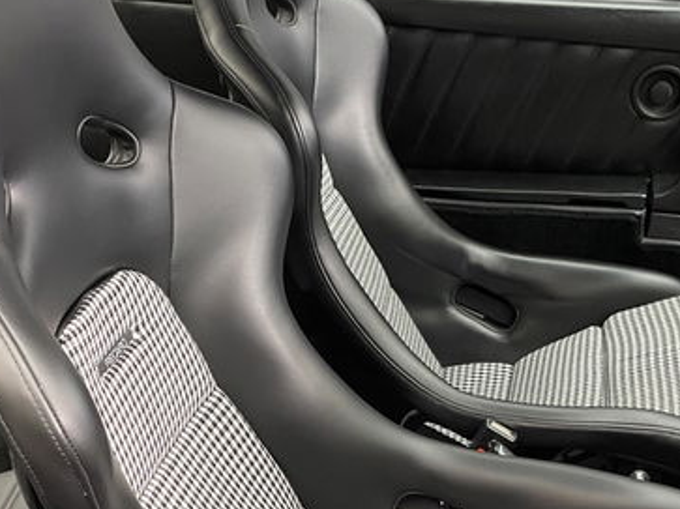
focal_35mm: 55
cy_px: 453
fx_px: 1080
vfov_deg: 25.7
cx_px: 363
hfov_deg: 34.9
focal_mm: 4.2
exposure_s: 1/50
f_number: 1.6
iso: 320
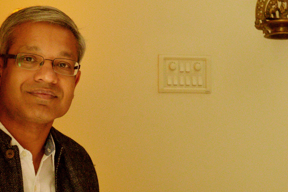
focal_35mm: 84
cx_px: 81
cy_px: 138
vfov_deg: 16.2
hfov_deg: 24.0
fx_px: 671
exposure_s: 1/50
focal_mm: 34
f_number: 7.1
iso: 4000
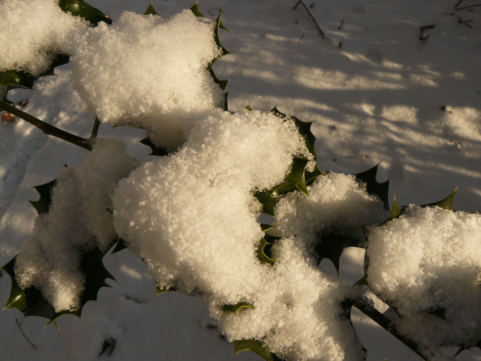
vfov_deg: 39.7
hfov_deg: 51.4
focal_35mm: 36
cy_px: 180
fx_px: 500
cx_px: 240
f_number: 5.6
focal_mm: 6
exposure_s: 1/320
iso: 100
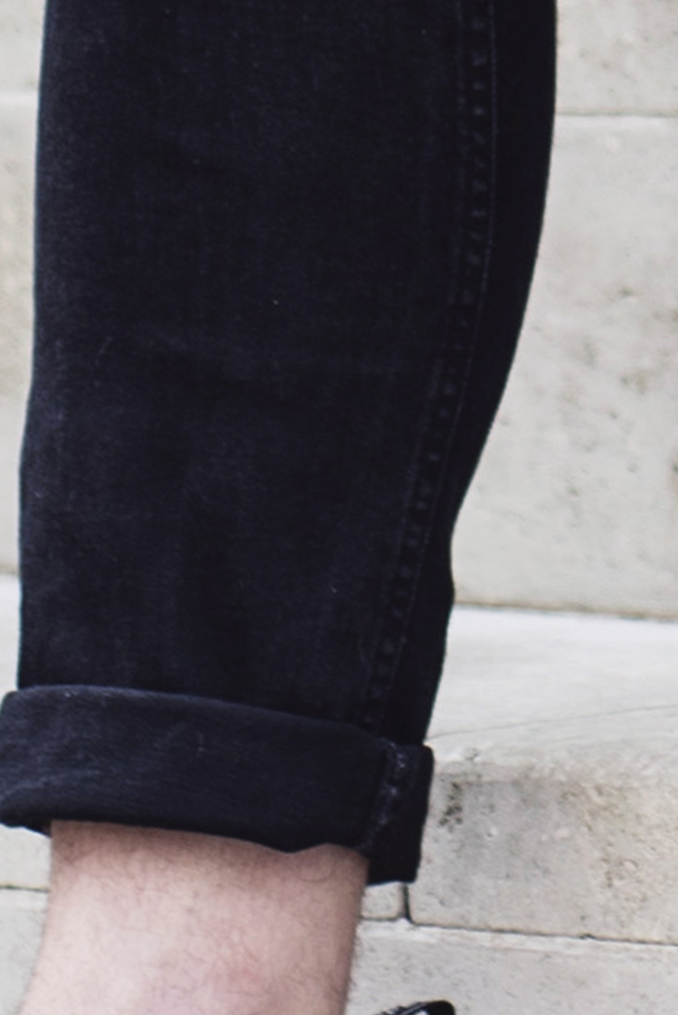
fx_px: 8127
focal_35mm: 288
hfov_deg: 4.7
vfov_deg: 7.0
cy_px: -730
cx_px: 1049
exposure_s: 1/250
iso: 100
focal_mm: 50
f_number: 2.8
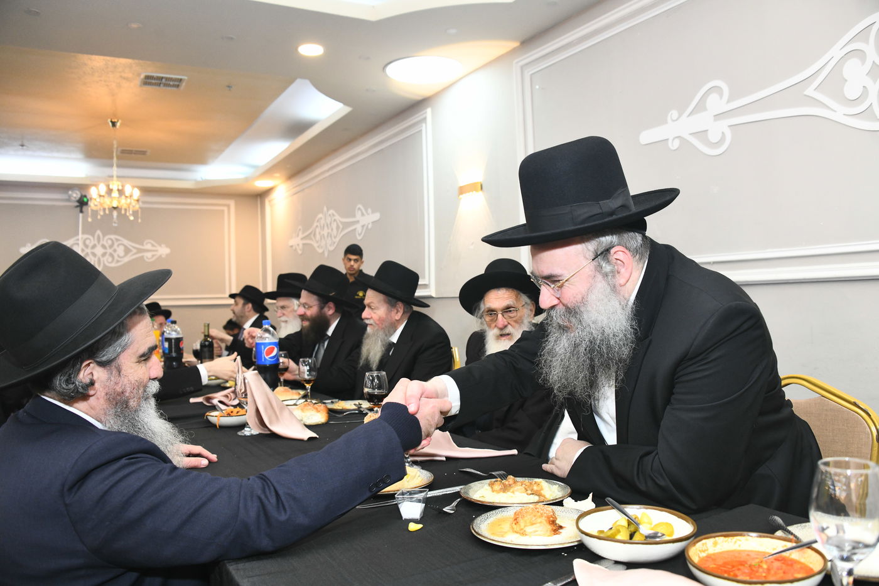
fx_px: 684
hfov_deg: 65.5
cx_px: 440
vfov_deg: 46.4
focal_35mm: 28
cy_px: 293
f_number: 5.6
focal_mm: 28
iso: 2000
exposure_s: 1/125
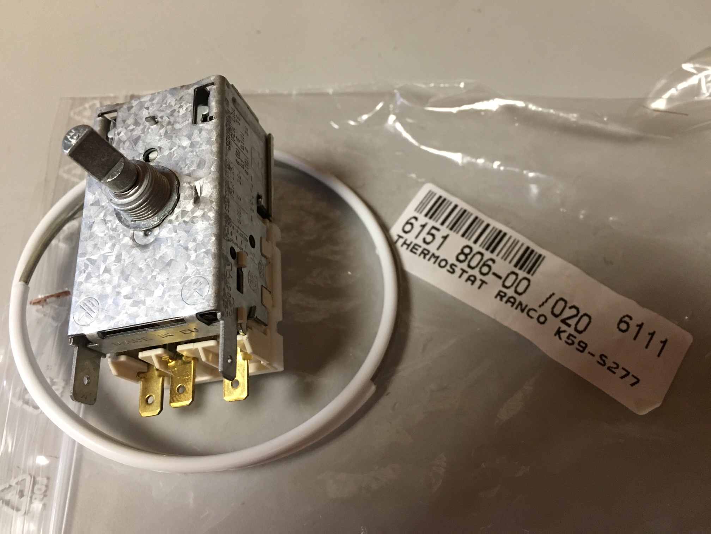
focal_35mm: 29
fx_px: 596
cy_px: 267
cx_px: 356
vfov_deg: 48.2
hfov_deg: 61.7
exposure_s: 1/33
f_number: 2.2
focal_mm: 4.15
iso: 200
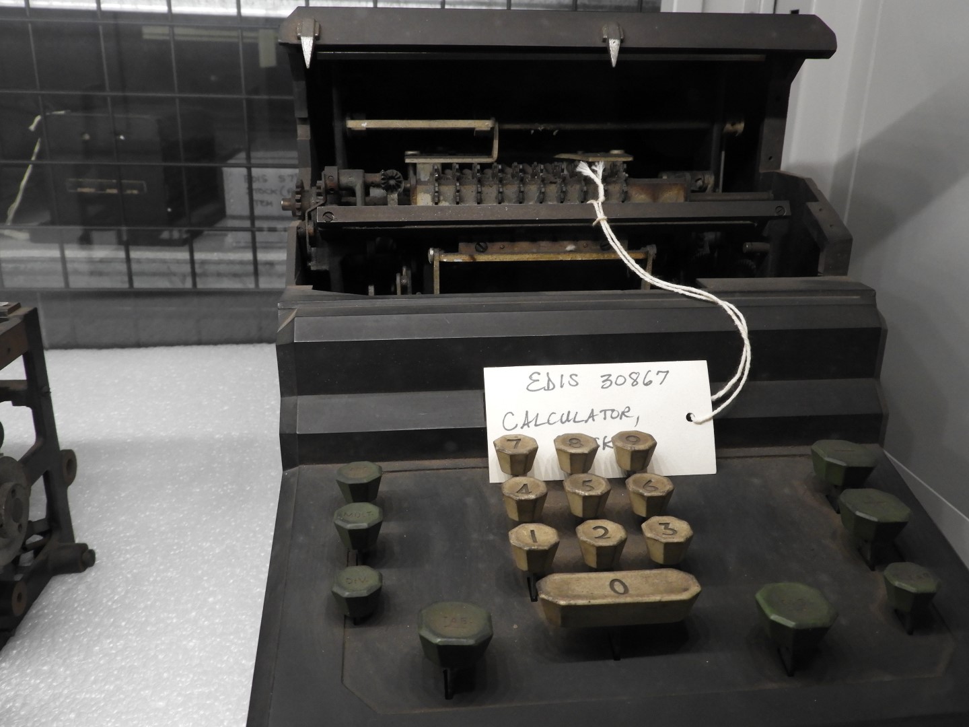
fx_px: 840
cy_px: 364
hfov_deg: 60.0
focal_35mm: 30
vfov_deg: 46.8
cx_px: 484
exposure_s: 1/30
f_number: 3.5
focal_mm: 5.4
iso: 360
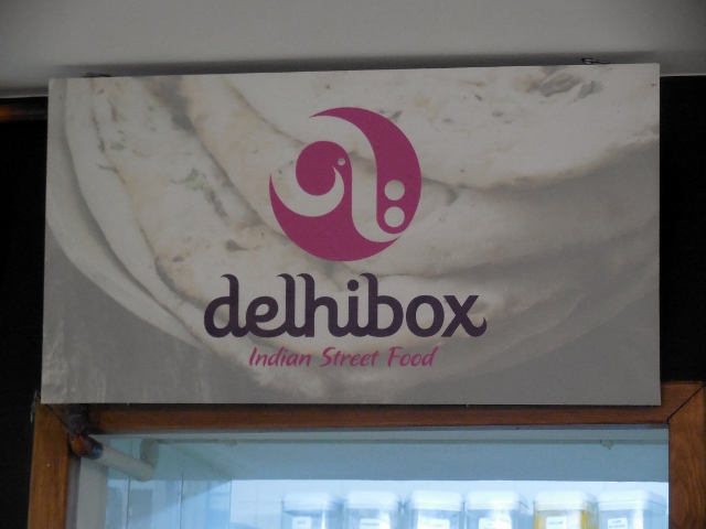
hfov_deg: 15.2
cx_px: 353
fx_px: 2651
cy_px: 264
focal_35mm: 130
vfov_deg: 11.4
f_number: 5.3
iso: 800
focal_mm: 23.4
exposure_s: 1/40
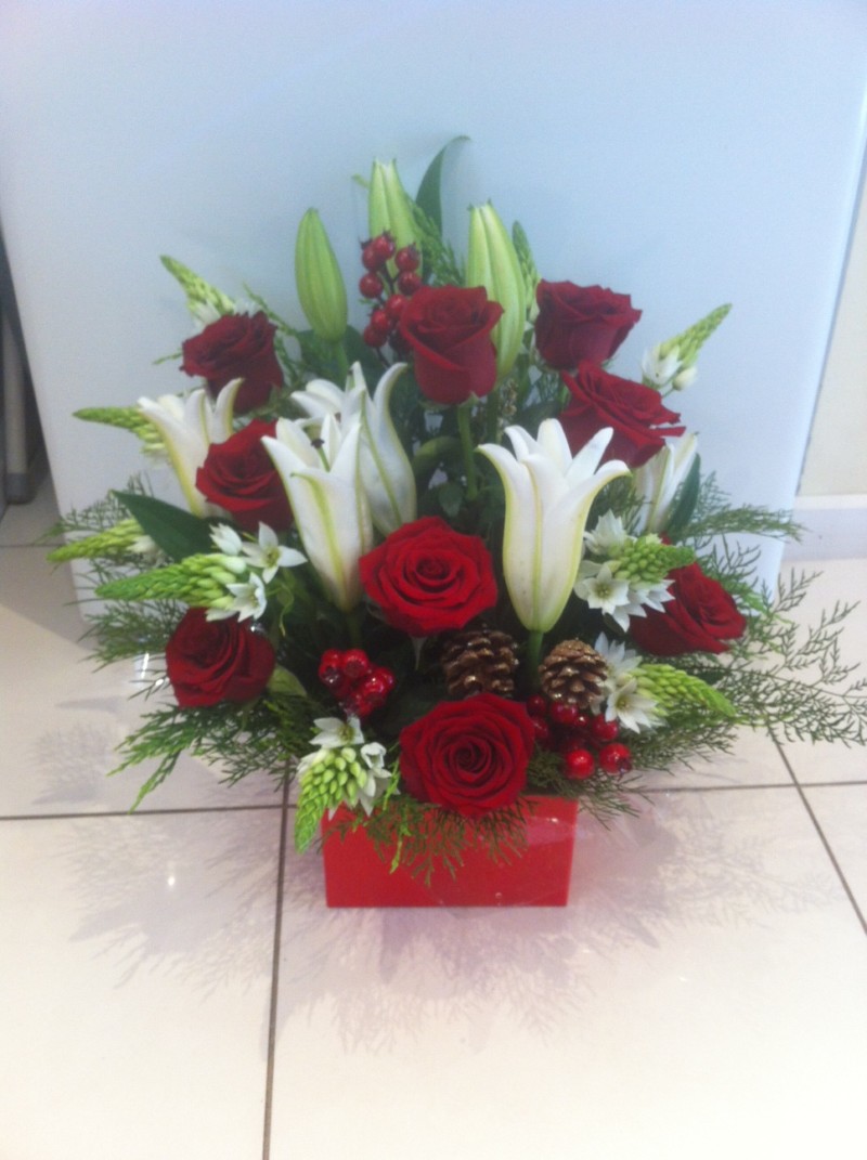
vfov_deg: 52.7
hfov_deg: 40.6
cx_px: 434
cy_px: 580
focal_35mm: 35
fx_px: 1172
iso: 100
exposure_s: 1/17
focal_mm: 3.85
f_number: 2.8
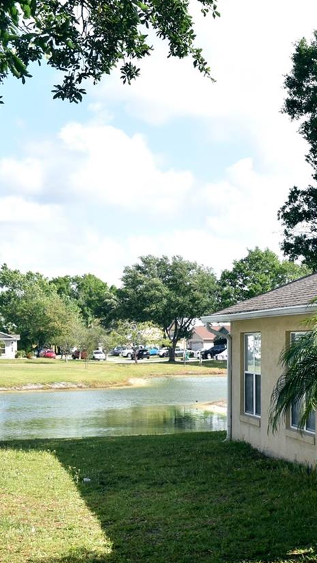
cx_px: 447
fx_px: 1151
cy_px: 318
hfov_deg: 14.8
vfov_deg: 27.5
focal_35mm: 77
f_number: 16
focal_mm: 38
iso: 800
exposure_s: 1/250
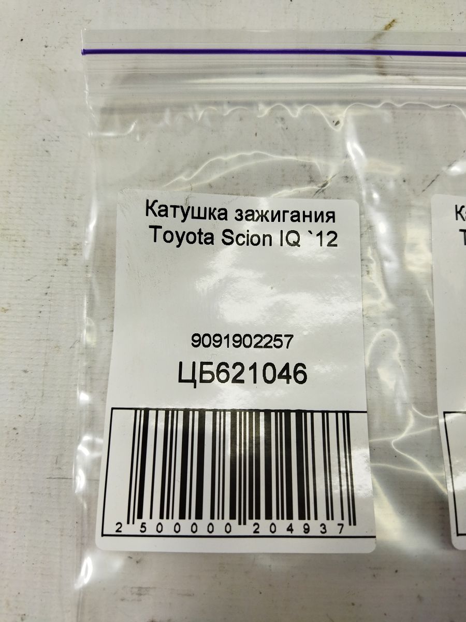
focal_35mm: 27
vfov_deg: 65.3
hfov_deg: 51.4
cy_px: 311
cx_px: 233
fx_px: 485
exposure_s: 1/257
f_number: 1.79
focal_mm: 4.71
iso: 100
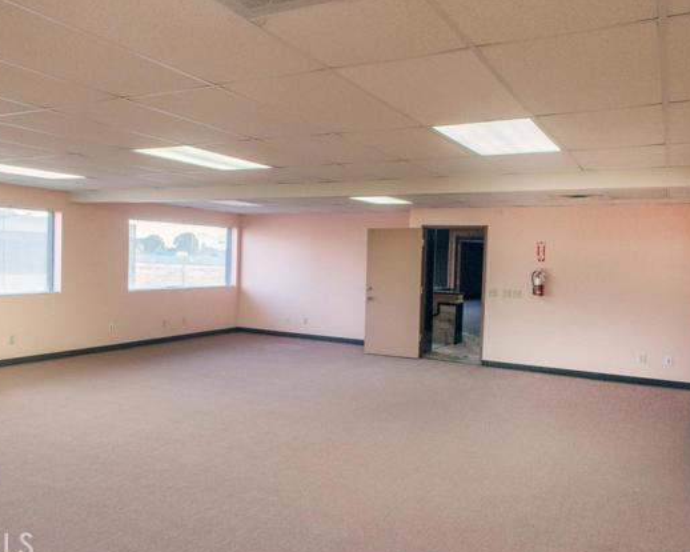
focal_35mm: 30
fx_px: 604
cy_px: 279
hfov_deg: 59.3
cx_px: 300
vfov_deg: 49.1
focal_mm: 17
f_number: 4
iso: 1000
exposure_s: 1/400
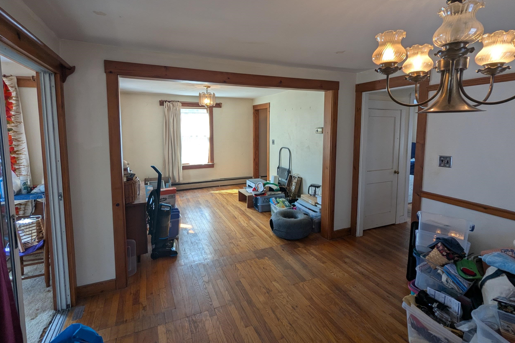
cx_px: 255
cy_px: 149
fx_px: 243
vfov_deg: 70.1
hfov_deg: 93.3
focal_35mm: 17
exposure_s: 1/120
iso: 102
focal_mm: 2.35
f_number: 2.2
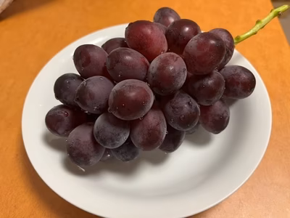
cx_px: 145
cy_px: 109
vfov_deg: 53.1
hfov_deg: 67.3
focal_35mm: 26
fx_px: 218
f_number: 1.6
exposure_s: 1/50
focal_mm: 5.1
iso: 160
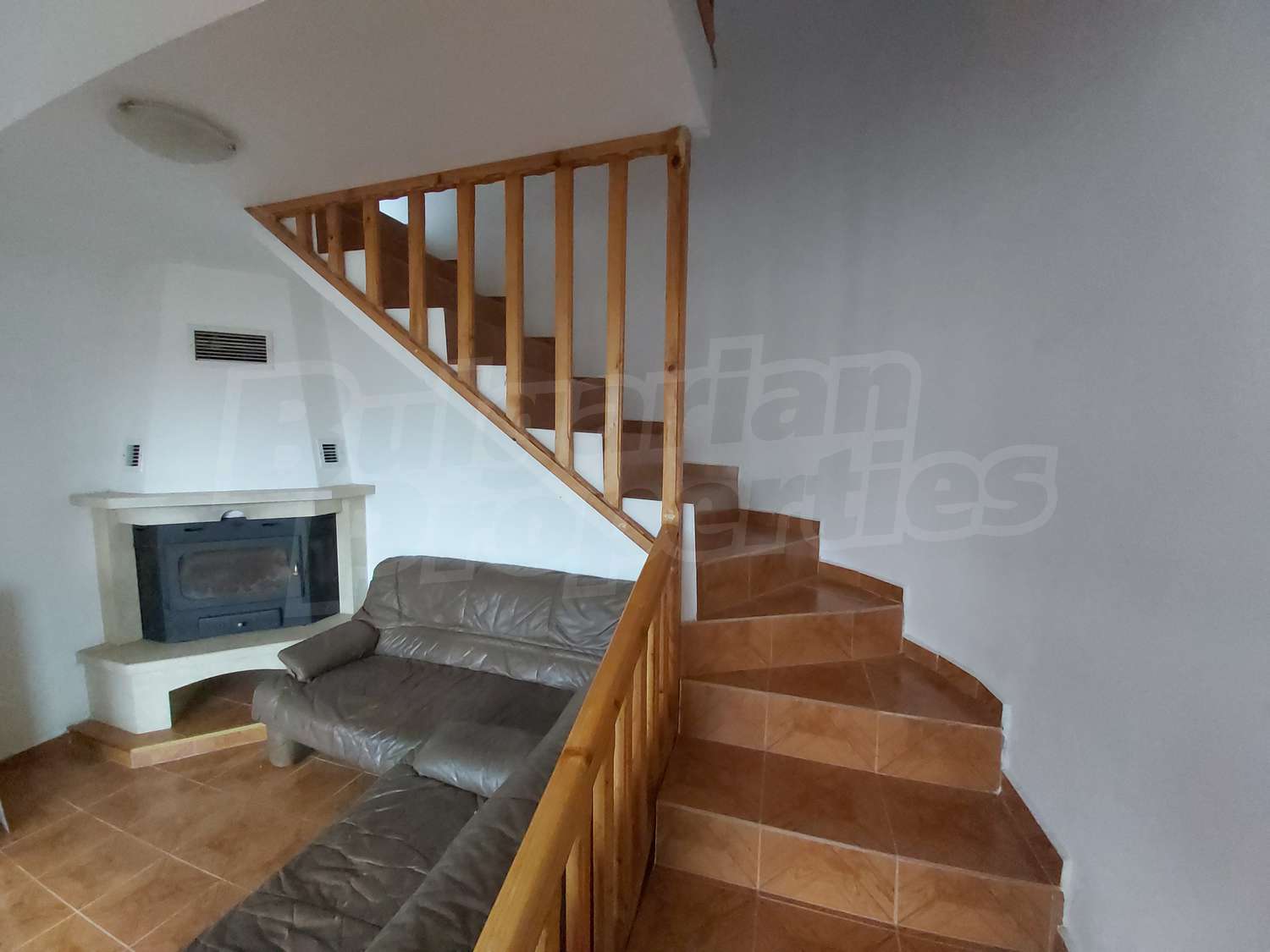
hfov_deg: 110.5
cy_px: 476
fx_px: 440
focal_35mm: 12
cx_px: 635
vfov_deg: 94.5
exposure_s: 1/25
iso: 400
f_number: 2.2
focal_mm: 1.42
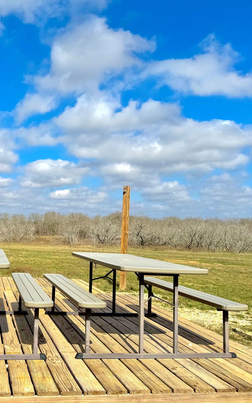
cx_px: 35
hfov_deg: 35.5
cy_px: 201
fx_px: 373
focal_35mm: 34
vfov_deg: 56.7
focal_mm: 6.76
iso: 80
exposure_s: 1/9009
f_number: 1.78
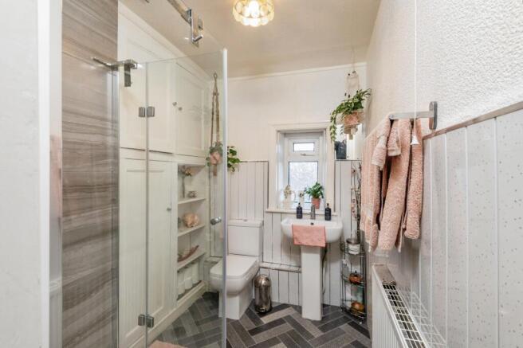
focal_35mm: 16
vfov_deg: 73.7
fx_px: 232
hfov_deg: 96.8
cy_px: 174
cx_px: 262
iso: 500
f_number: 8
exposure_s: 1/100
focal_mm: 16
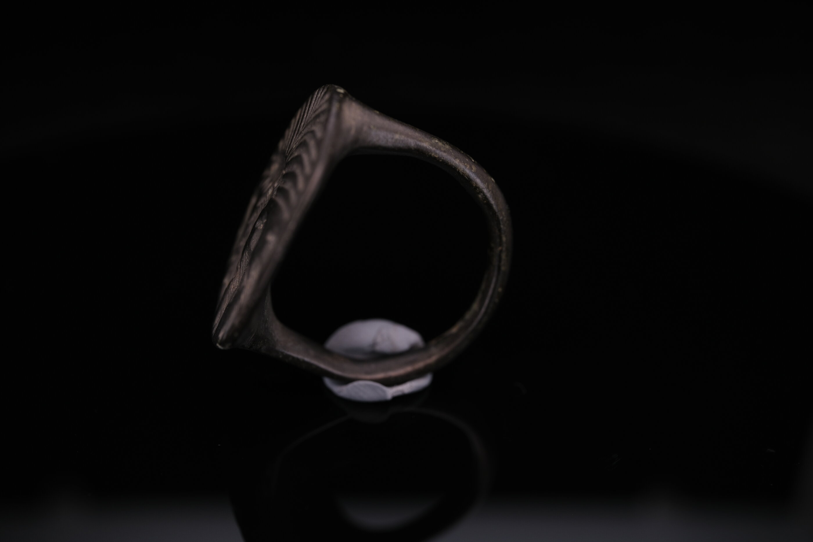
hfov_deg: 43.6
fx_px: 1016
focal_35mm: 45
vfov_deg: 29.9
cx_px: 406
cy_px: 271
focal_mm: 30
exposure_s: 1/180
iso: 160
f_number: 5.6
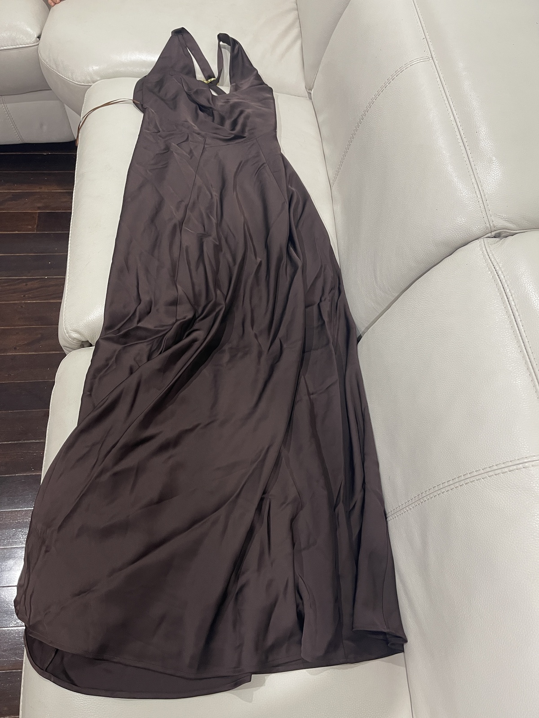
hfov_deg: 54.9
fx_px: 519
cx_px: 270
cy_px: 359
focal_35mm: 25
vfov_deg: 69.4
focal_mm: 5.1
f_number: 1.6
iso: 250
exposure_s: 1/50
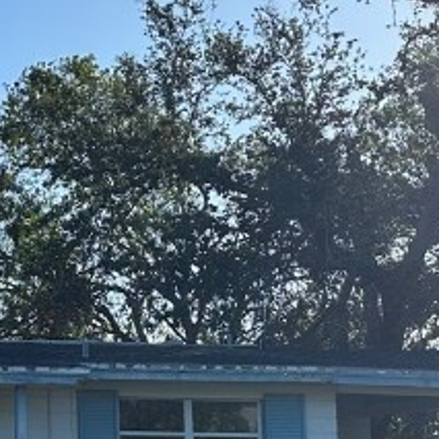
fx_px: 1464
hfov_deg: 15.7
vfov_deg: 17.0
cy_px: 313
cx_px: -210
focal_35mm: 102
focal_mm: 6.86
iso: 80
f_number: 1.78
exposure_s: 1/4184
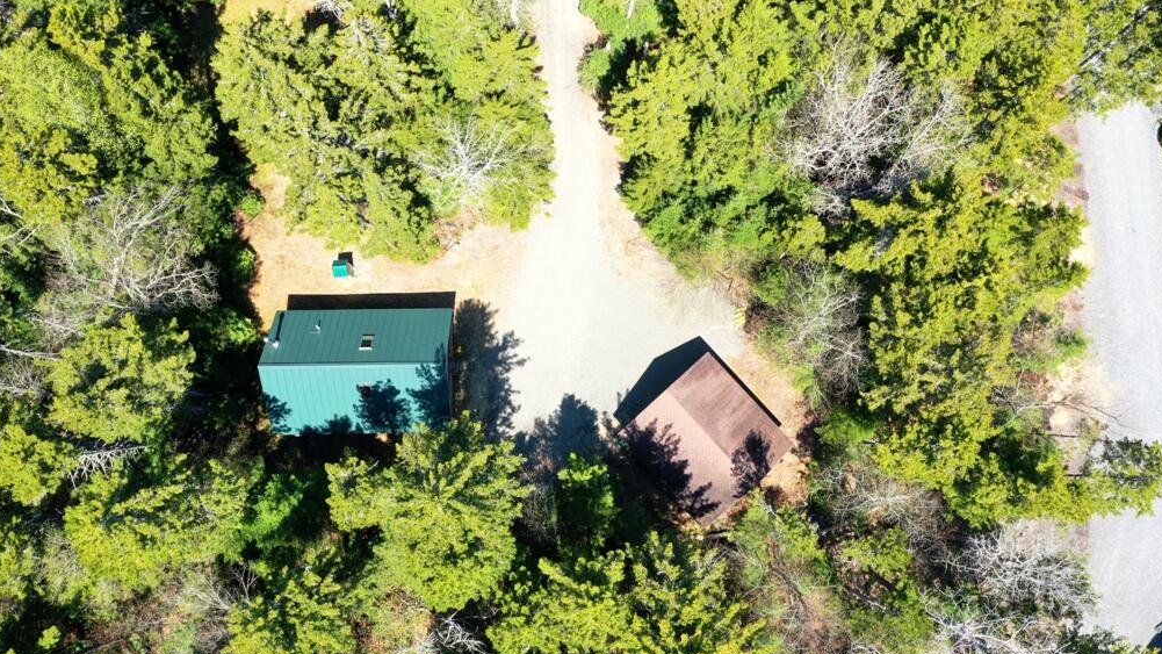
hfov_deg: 64.3
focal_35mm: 30
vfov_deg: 38.9
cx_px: 572
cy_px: 350
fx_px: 924
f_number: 8
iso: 100
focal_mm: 10.26
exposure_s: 1/80
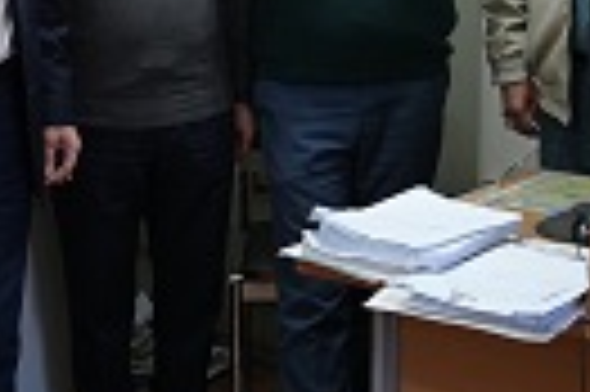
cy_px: 68
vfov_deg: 14.6
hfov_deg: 21.9
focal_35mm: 93
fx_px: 1522
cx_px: 234
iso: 1000
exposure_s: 1/160
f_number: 4
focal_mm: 24
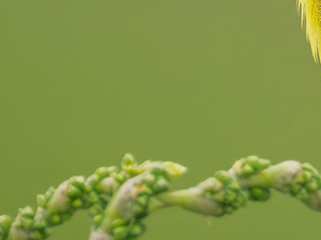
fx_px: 45485
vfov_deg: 0.3
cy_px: 197
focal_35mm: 4905
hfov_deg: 0.4
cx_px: 339
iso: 2800
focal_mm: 800
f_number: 6.3
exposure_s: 1/1000
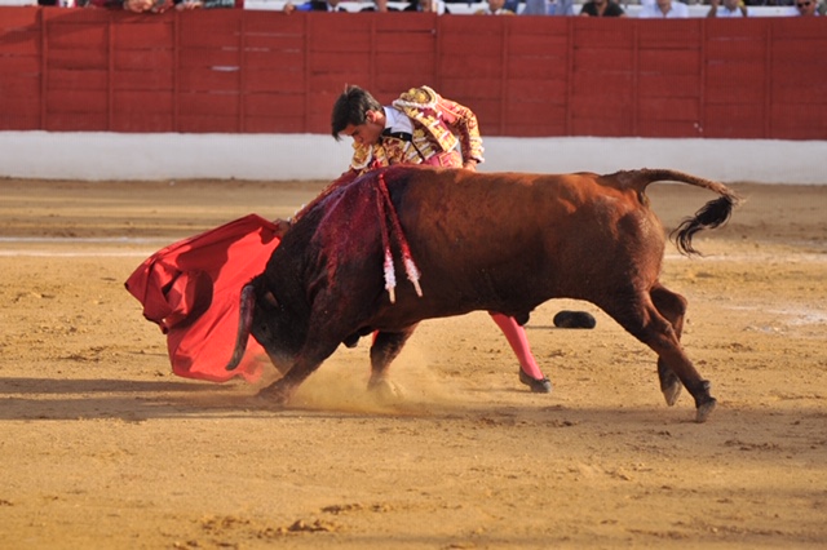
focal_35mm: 188
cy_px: 275
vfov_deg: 7.3
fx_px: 4305
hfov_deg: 11.0
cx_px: 414
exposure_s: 1/2500
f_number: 2.8
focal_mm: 125
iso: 400
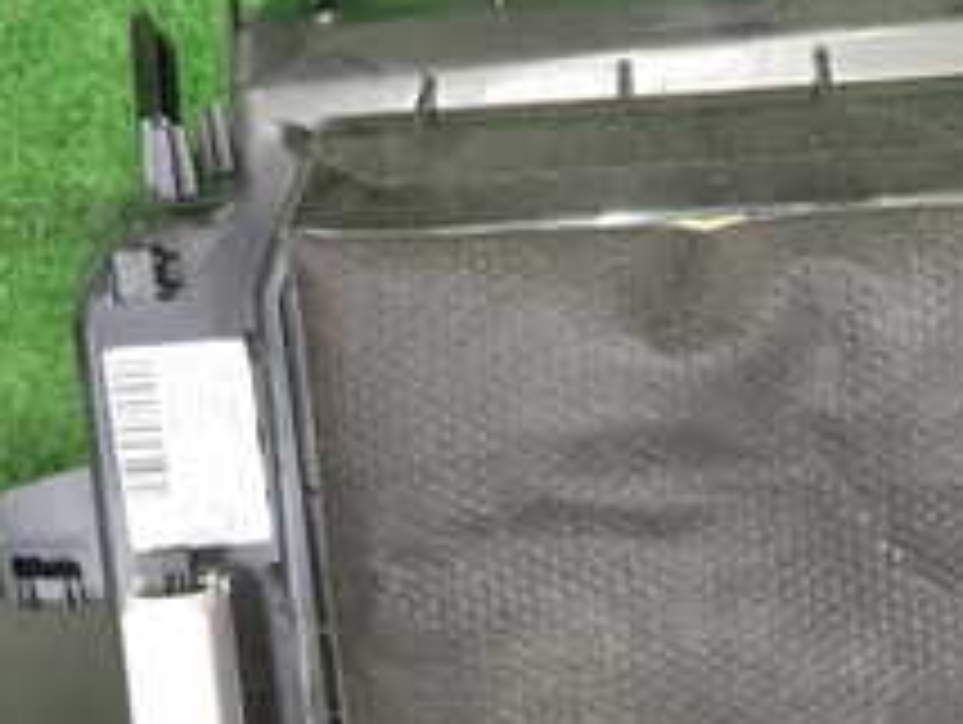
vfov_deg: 20.8
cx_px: 756
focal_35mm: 70
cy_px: 603
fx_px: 1950
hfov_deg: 27.3
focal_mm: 4.5
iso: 200
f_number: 2
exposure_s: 1/30
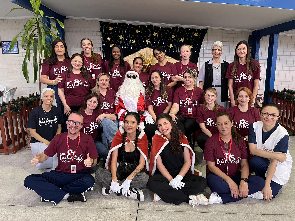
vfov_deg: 53.1
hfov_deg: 67.3
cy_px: 110
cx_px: 148
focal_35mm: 26
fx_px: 222
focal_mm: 5.1
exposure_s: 1/60
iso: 320
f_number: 1.6
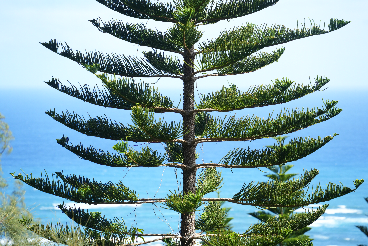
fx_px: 1492
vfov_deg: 9.4
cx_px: 184
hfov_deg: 14.1
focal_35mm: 146
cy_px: 123
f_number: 5.6
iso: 800
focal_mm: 146
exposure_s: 1/1500
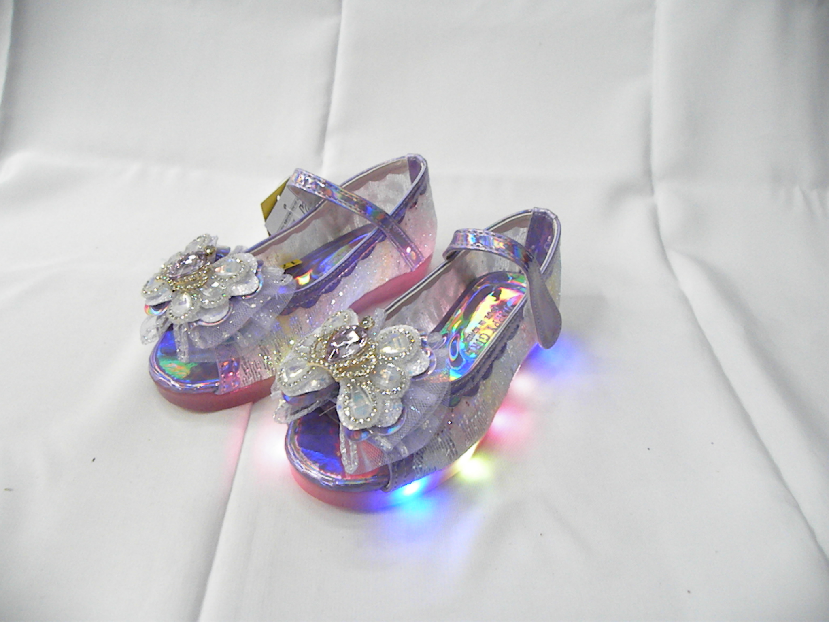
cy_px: 311
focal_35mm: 26
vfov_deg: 53.1
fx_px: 623
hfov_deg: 67.3
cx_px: 414
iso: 789
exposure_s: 1/289
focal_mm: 4.6
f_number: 2.8
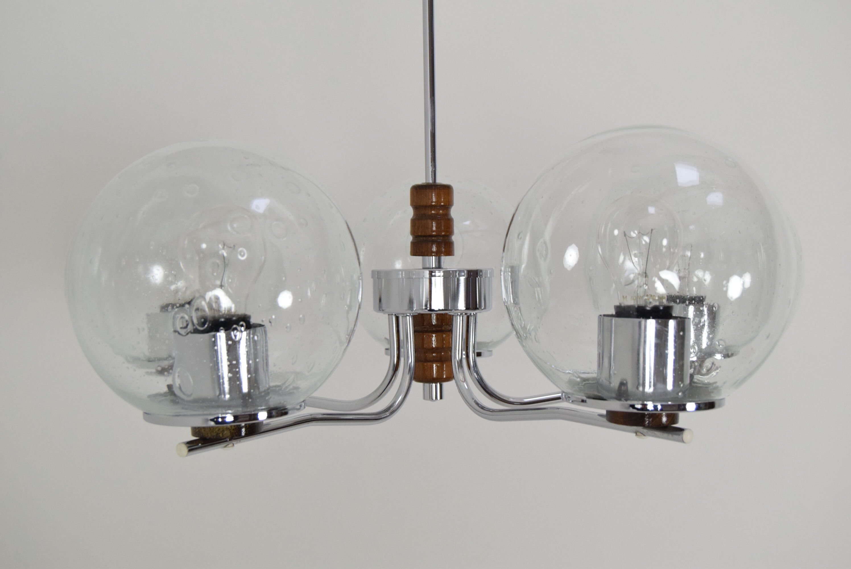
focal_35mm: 52
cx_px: 426
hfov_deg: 37.8
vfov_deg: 25.8
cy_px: 284
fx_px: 1242
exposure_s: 1/160
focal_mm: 35
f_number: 6.3
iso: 1600
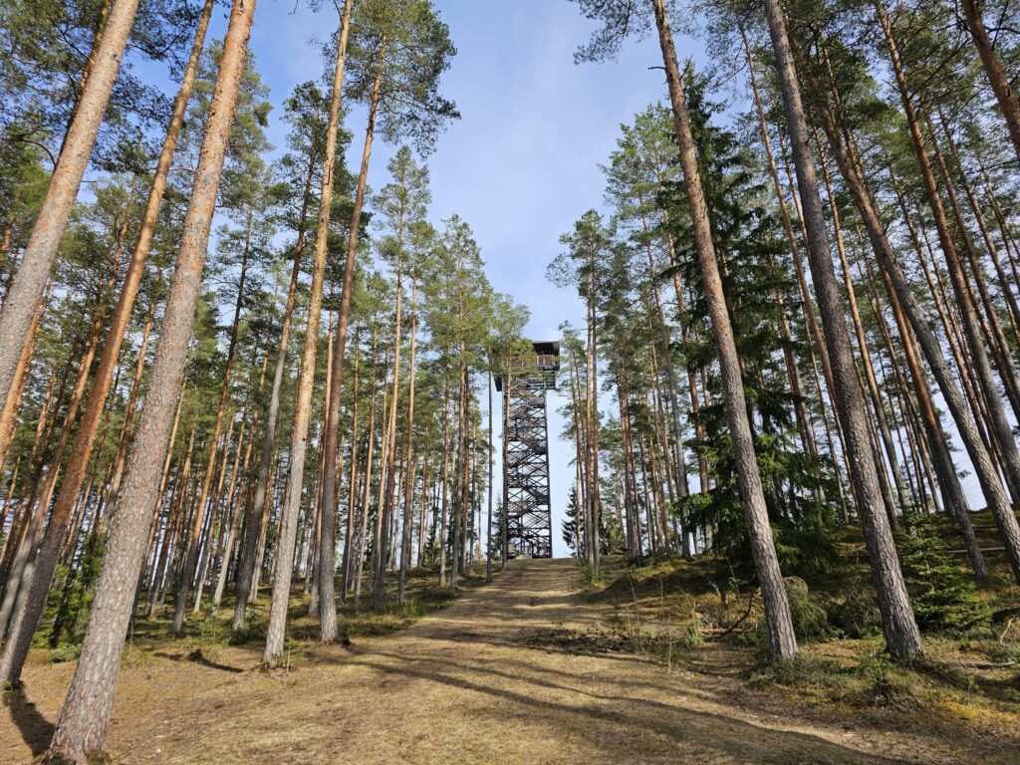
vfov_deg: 58.9
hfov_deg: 73.9
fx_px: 678
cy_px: 382
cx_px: 510
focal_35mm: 23
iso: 10
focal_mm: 6.3
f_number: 1.7
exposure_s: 1/441
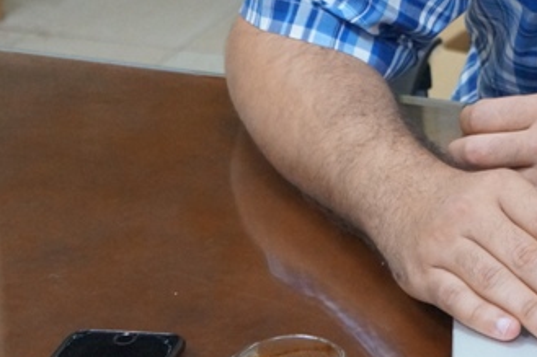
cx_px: 725
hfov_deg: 17.0
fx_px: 1670
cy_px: -135
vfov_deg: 11.8
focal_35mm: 112
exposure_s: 1/160
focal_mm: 24
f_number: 4
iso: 1600
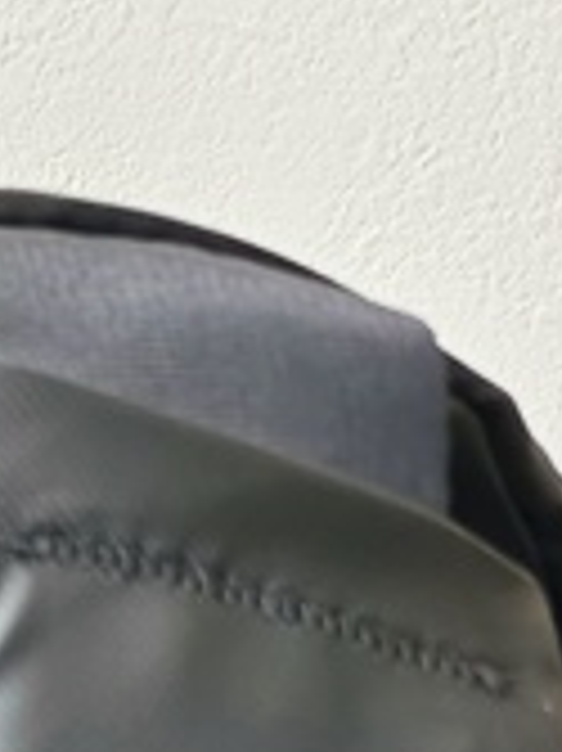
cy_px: 1756
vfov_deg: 11.7
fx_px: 3056
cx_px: -607
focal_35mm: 141
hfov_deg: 9.7
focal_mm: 5.5
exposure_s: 1/250
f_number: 1.75
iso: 72
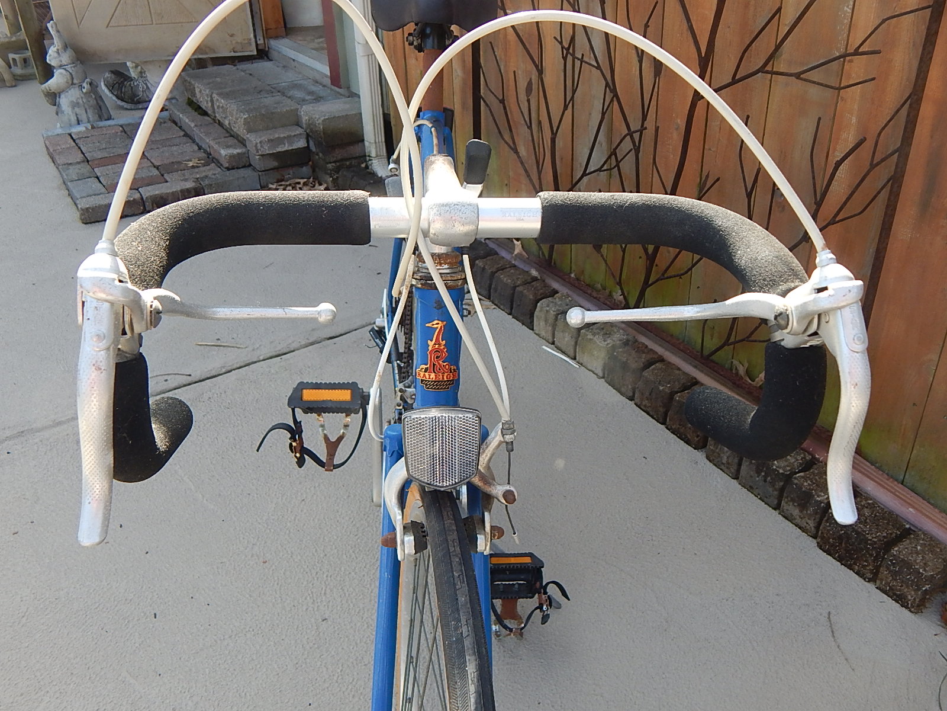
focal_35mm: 31
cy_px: 356
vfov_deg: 45.4
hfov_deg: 58.4
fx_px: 848
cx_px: 474
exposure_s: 1/250
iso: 125
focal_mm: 5.6
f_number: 3.2
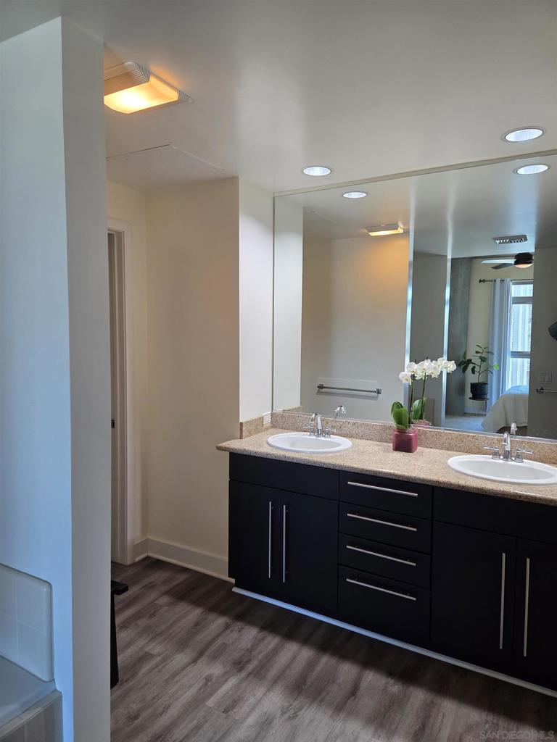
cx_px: 278
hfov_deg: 58.9
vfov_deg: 73.9
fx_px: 493
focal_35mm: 23
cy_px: 371
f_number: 1.8
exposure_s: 1/120
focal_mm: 5.4
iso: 160
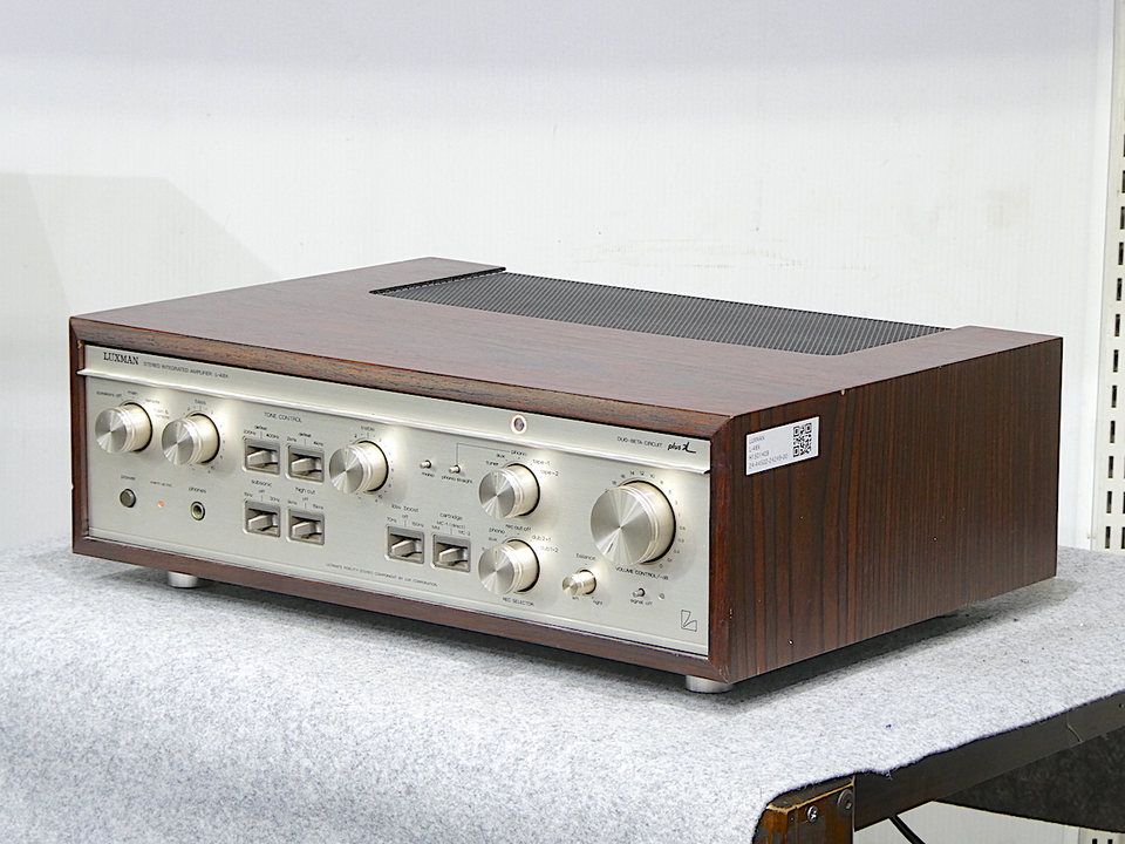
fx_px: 3737
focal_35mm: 115
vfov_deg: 12.9
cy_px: 422
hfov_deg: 17.1
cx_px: 562
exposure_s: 1/5
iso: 200
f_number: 5.1
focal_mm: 20.6
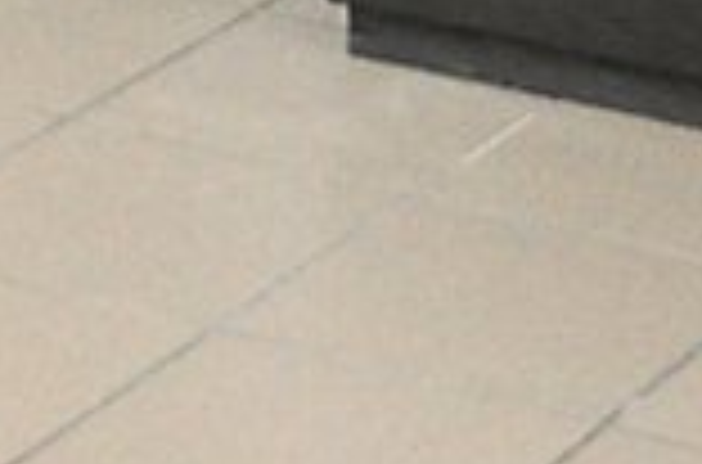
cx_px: -86
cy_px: -942
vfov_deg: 4.7
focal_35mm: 276
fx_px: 5366
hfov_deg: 7.4
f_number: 5
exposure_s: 1/125
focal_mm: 28
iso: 3200
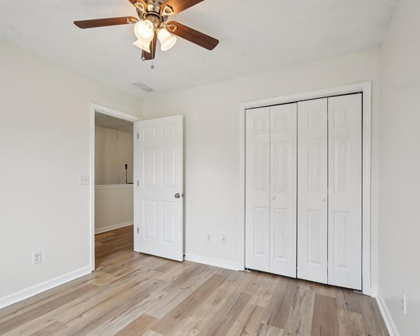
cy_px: 175
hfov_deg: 81.4
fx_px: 244
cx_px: 193
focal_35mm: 20
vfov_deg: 69.2
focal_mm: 16.5
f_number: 8
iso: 800
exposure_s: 1/50
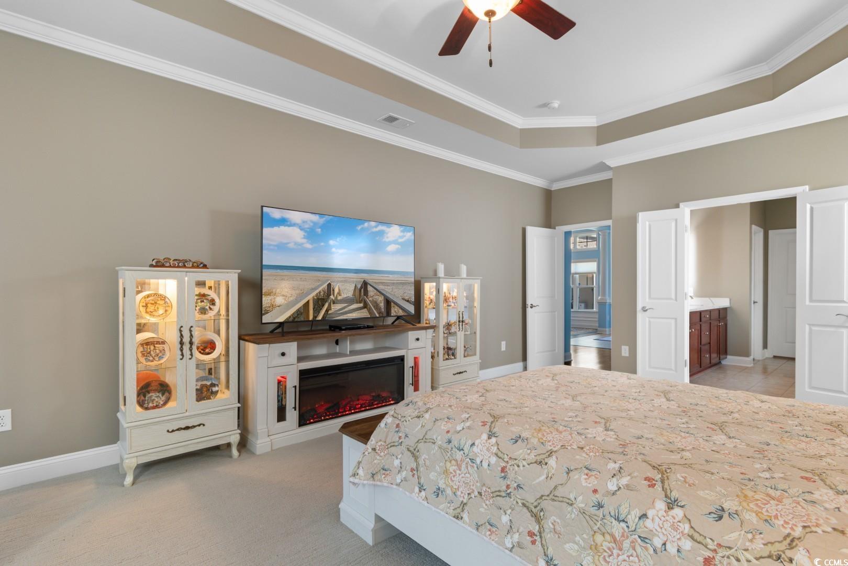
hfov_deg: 93.3
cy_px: 283
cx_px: 424
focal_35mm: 17
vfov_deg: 70.4
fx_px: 400
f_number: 4.8
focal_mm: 11.5
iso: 100
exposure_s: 1/10
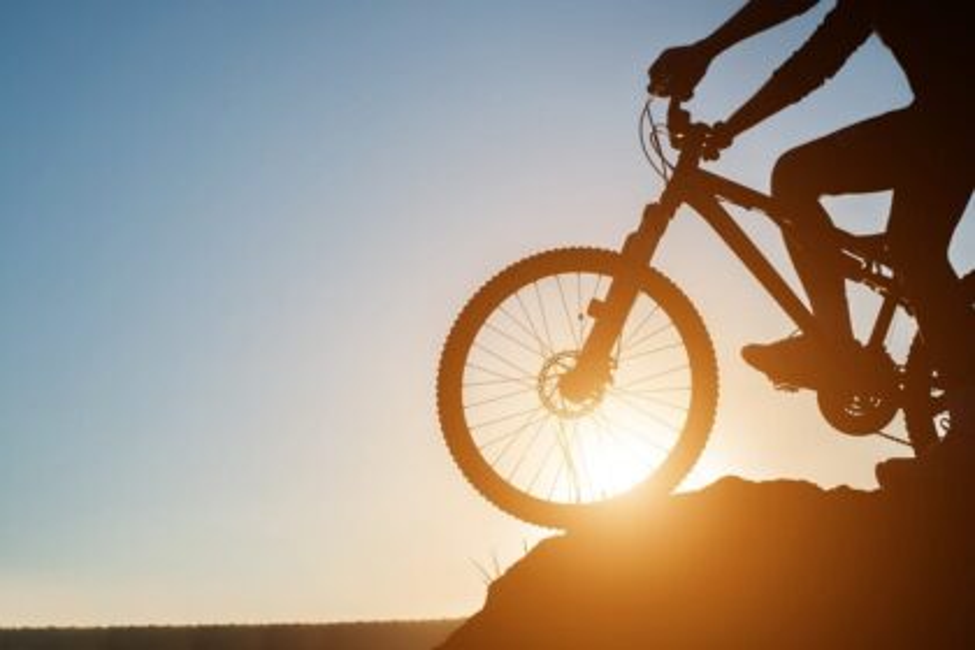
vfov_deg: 27.0
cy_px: 325
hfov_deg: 39.6
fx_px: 1354
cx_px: 488
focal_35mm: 50
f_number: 9
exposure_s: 1/125
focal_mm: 50
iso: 50
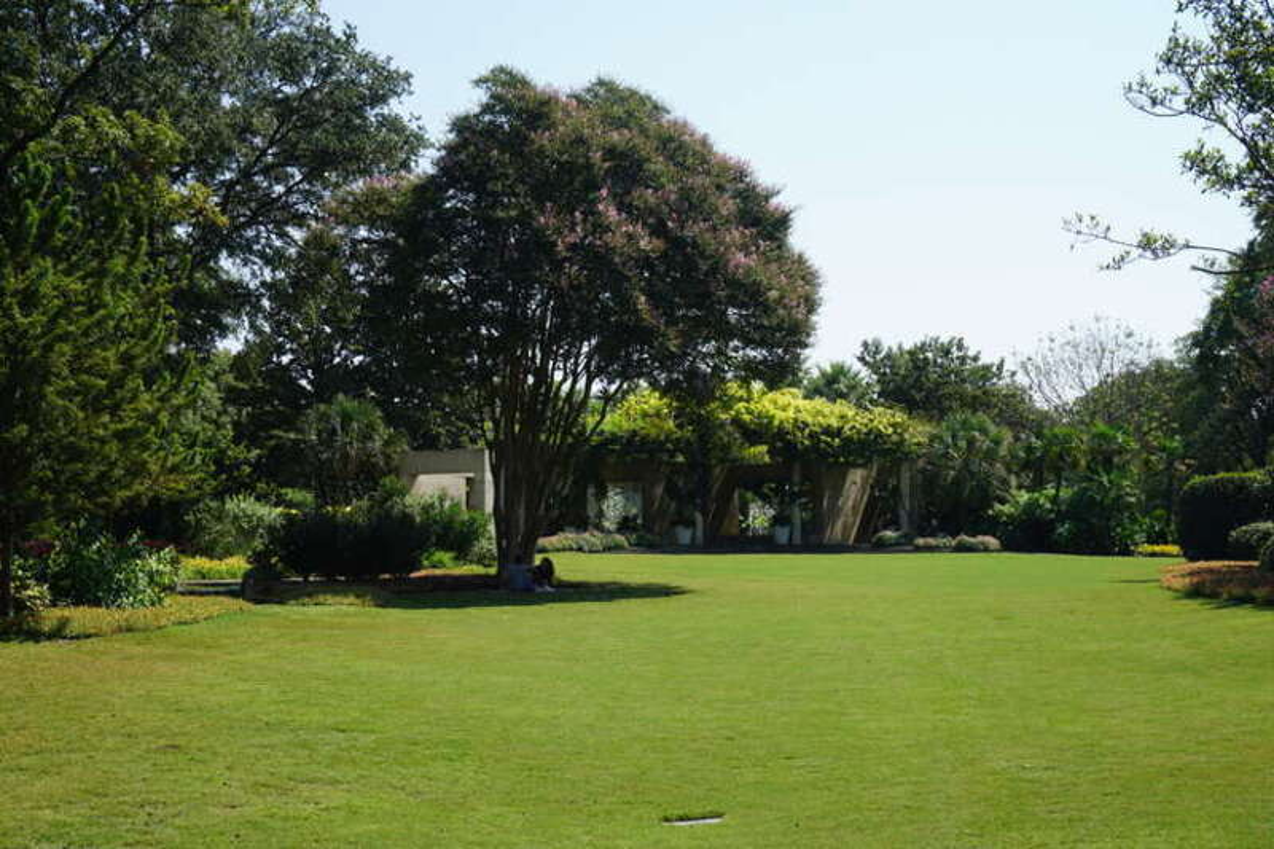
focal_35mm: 51
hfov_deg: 38.9
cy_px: 424
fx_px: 1804
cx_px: 637
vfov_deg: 26.5
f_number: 11
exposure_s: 1/125
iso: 100
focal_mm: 34
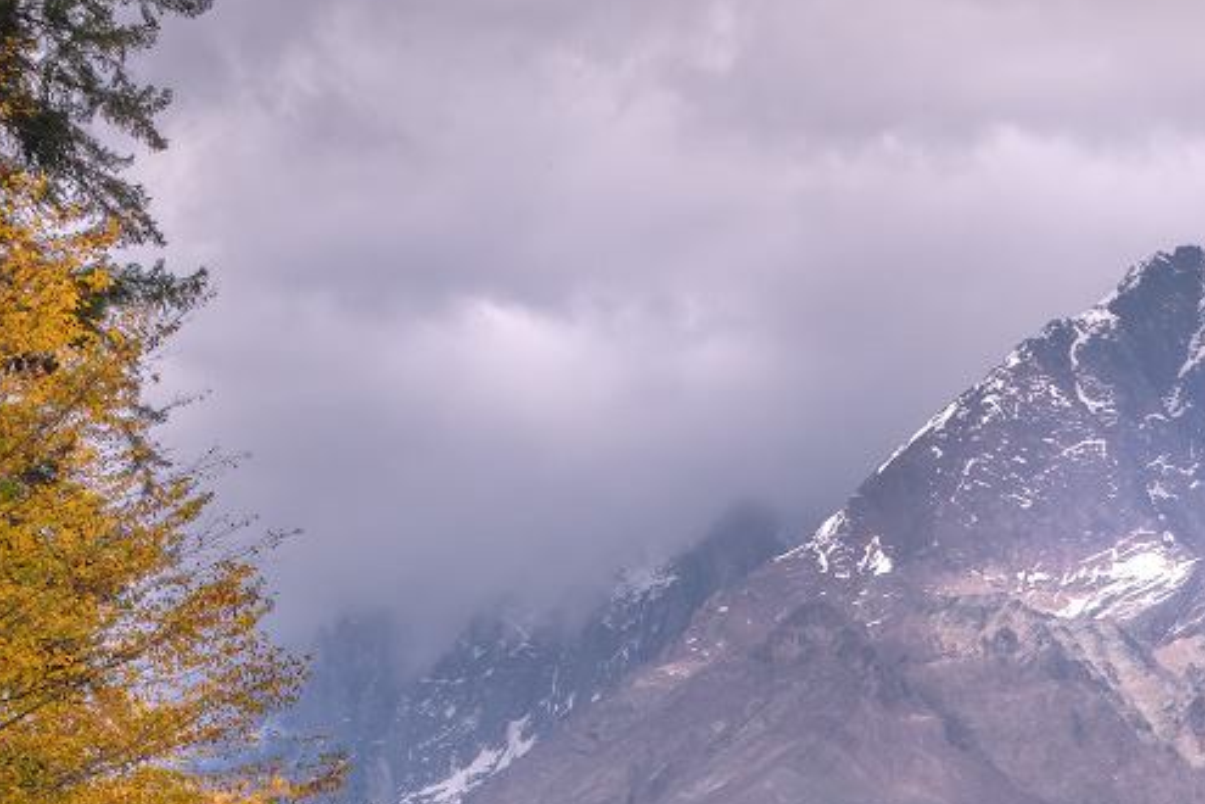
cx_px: 942
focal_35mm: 291
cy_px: 1481
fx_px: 9740
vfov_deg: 4.7
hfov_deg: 7.1
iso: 500
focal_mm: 50
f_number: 10
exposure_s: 1/45
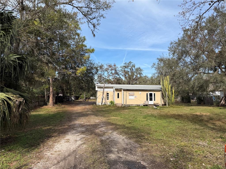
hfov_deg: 71.6
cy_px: 84
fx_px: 157
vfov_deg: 56.8
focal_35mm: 24
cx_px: 113
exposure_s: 1/3584
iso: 80
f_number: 1.78
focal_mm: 6.76
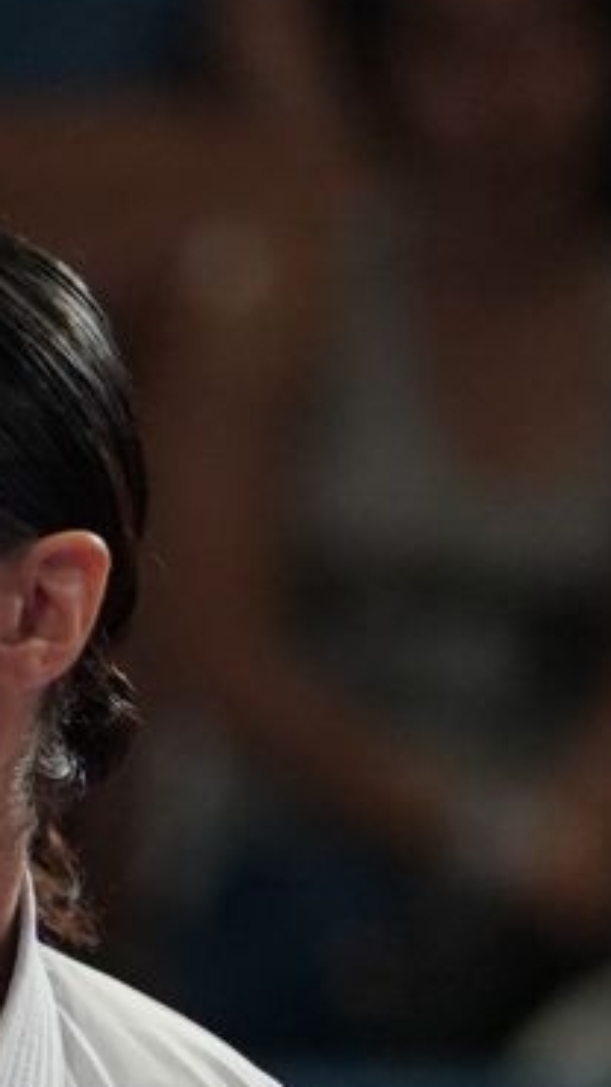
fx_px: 39391
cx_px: -773
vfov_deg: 1.6
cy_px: 1531
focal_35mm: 1367
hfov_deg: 0.9
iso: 1250
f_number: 2.8
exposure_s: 1/1000
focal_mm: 179
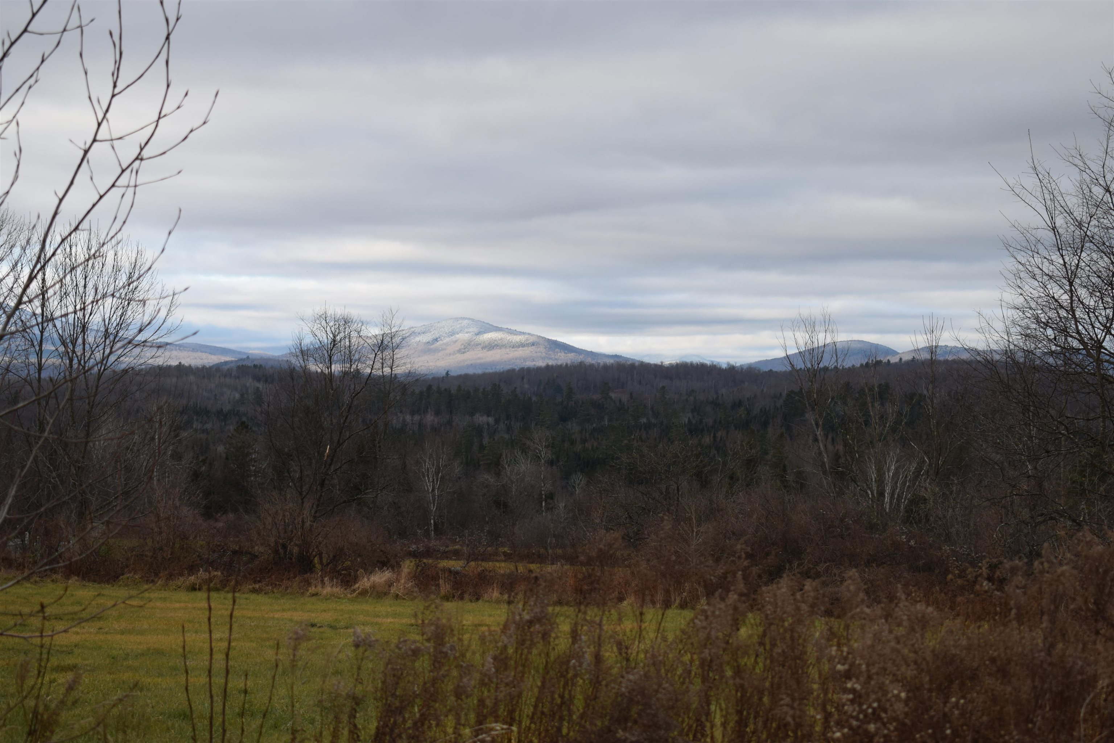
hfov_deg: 26.0
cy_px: 372
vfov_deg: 17.5
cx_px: 557
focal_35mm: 78
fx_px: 2413
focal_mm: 52
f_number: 6.3
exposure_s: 1/160
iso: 100
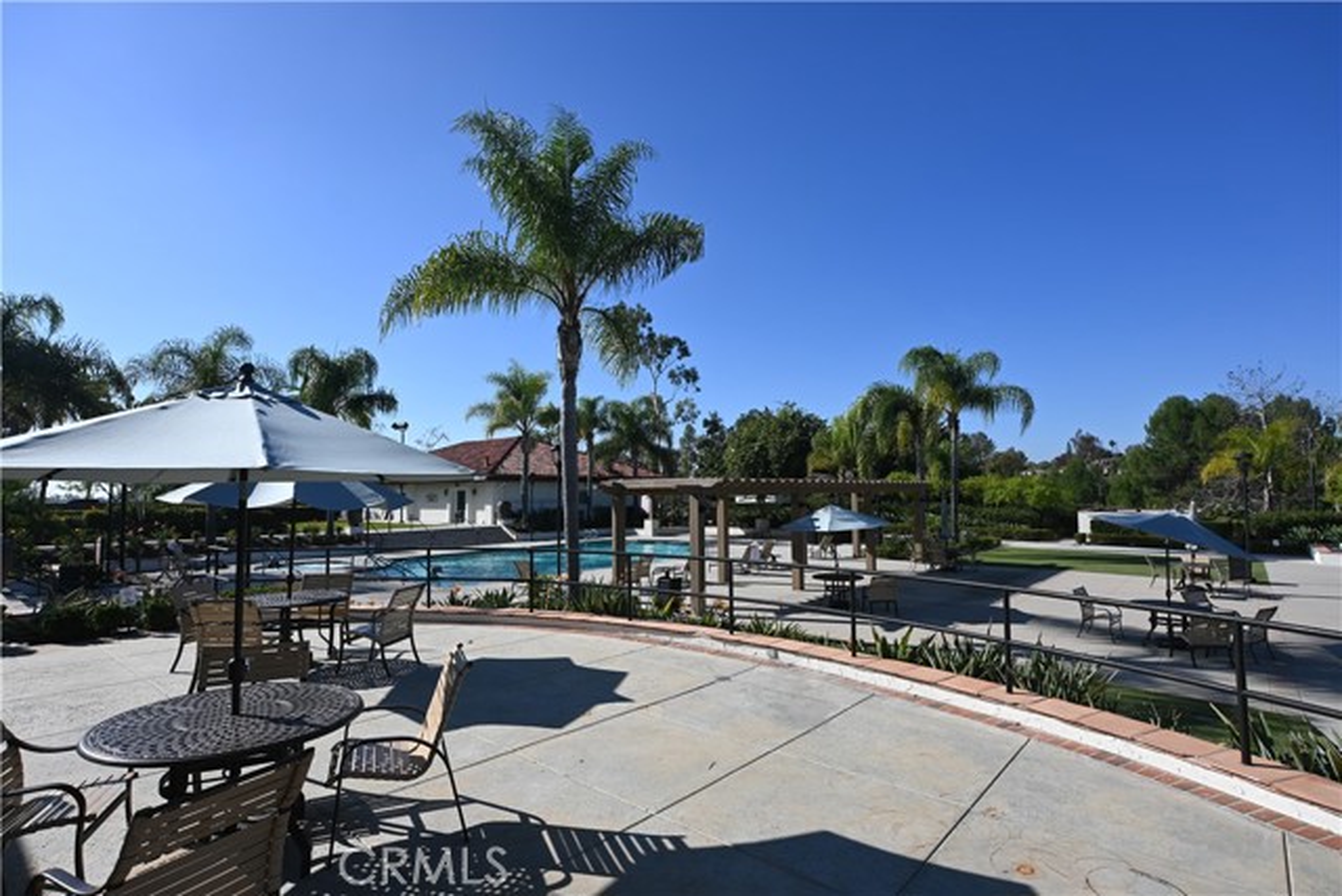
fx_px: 671
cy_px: 448
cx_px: 671
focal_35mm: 18
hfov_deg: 90.0
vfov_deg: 67.4
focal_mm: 12
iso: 100
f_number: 7.1
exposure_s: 1/400
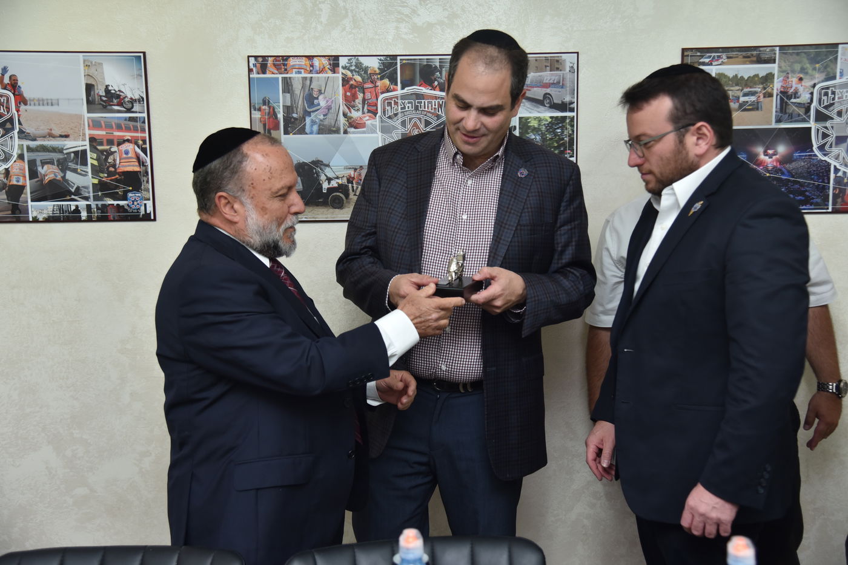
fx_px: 1037
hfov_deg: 44.5
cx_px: 424
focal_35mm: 44
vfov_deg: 30.5
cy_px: 282
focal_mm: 44
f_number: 4
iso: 500
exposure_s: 1/200
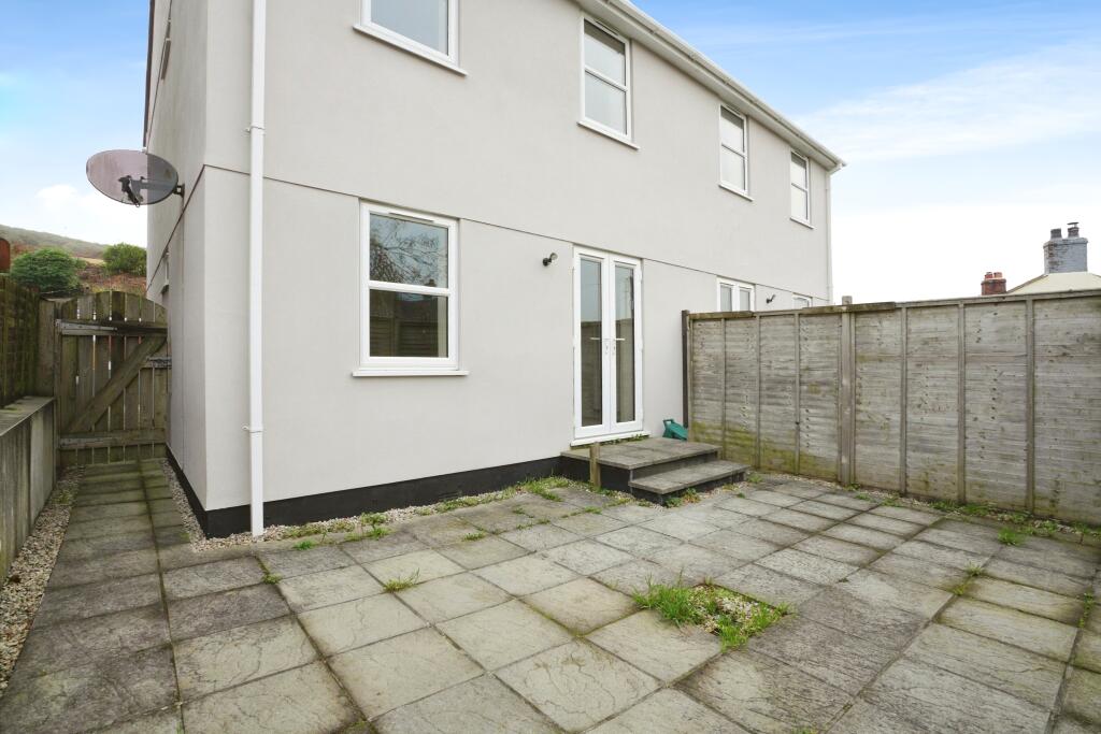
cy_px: 367
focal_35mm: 16
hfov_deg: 96.7
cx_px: 550
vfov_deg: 73.8
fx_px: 489
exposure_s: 1/160
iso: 1250
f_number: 9
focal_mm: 16
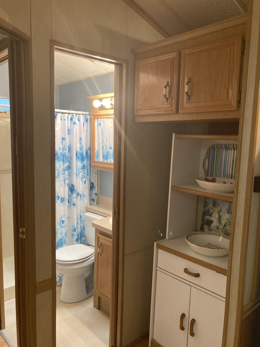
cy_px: 174
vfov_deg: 63.4
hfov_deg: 49.7
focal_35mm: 28
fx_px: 280
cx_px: 130
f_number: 1.8
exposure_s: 1/60
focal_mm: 3.99
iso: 250
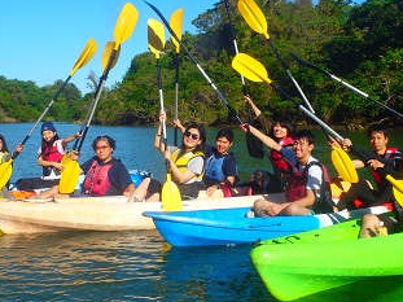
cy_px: 103
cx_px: 222
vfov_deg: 31.9
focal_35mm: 45
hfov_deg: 42.0
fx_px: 524
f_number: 11
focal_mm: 5
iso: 125
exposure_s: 1/160
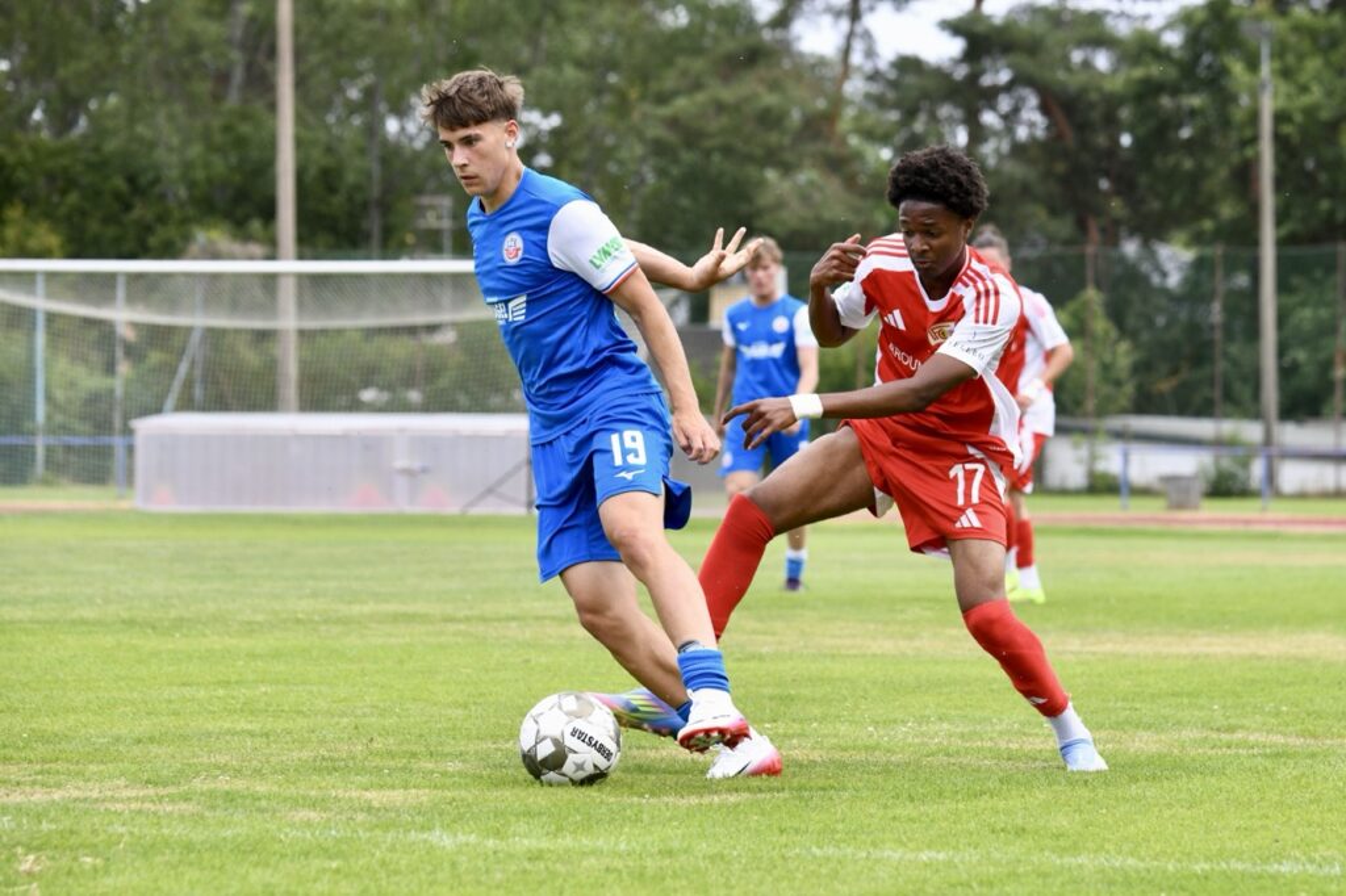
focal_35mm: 185
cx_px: 673
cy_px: 448
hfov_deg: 11.1
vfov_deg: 7.4
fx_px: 6914
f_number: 7.1
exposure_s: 1/1600
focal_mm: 185
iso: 1250
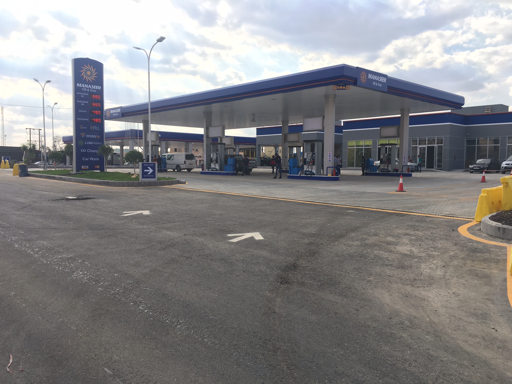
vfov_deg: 48.2
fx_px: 429
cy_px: 192
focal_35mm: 29
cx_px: 256
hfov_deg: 61.7
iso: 25
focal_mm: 4.15
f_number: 2.2
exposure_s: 1/605
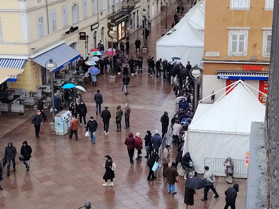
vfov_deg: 21.0
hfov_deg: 27.8
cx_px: 140
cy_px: 104
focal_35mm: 70
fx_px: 564
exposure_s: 1/100
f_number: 1.75
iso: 113
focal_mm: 5.25
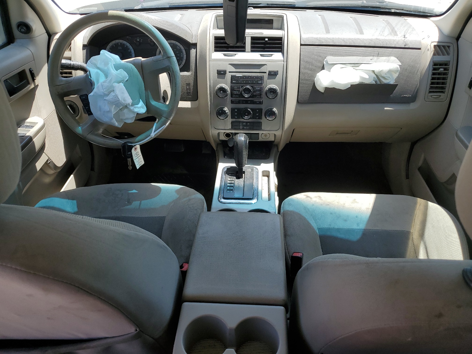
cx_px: 236
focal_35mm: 26
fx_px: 355
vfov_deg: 53.1
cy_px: 177
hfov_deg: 67.3
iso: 50
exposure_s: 1/909
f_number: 1.5
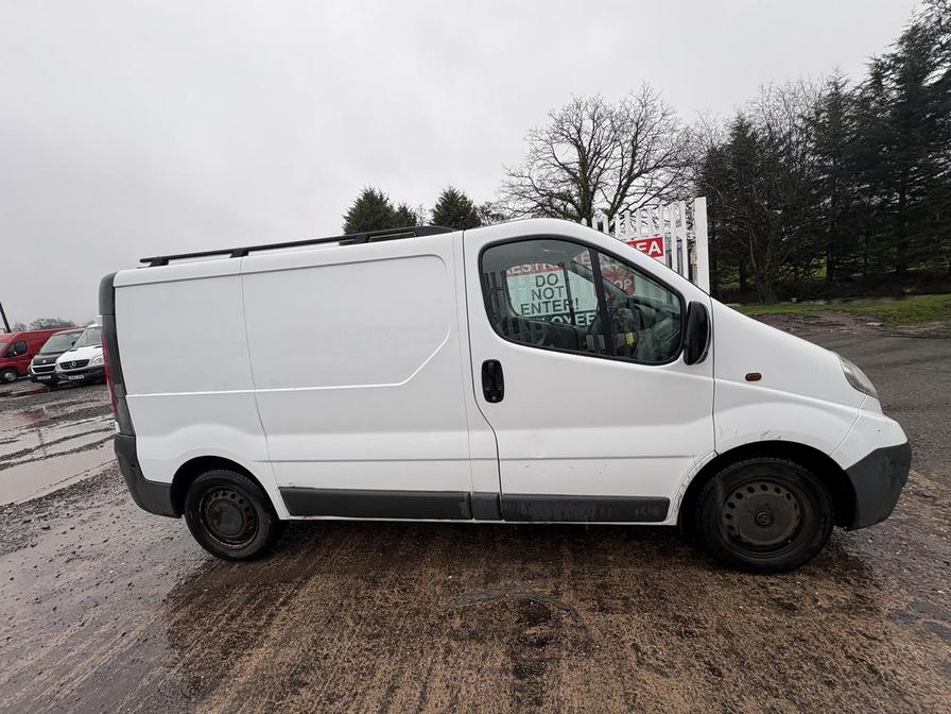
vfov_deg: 85.7
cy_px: 357
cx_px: 476
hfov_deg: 102.1
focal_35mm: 14
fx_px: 385
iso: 40
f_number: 2.2
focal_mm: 2.22
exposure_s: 1/451
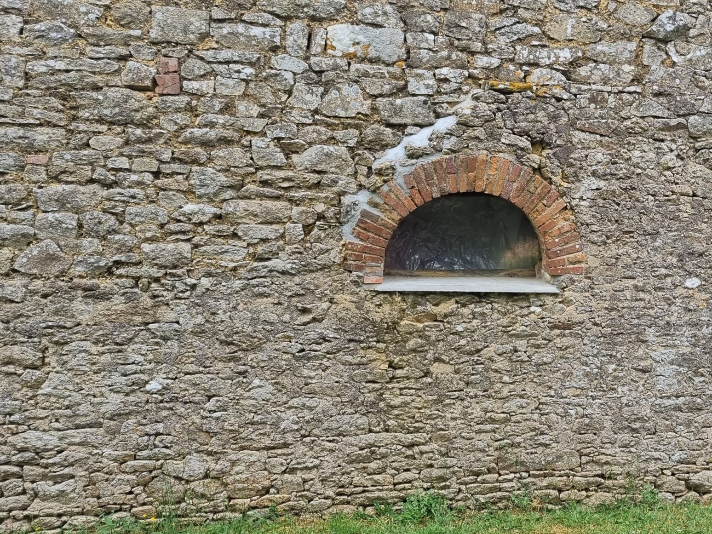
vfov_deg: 33.5
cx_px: 578
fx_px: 884
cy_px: 231
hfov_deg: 41.8
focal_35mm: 43
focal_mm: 5.4
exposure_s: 1/116
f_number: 1.8
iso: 50
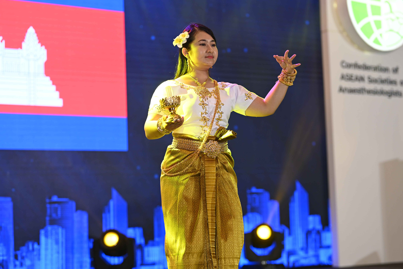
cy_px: 134
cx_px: 202
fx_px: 951
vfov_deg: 16.1
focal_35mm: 85
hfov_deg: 23.9
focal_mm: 85
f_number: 2.2
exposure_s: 1/250
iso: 800
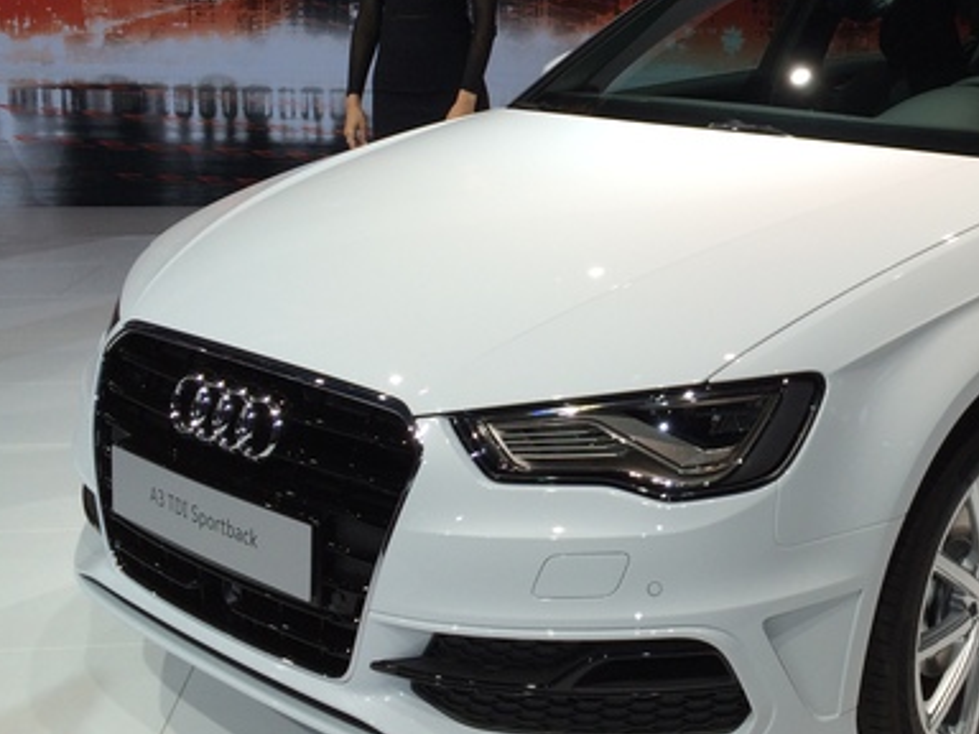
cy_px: 247
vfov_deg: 28.9
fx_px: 1414
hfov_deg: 37.4
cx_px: 716
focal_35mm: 50
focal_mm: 4.12
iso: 32
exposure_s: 1/183
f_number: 2.2
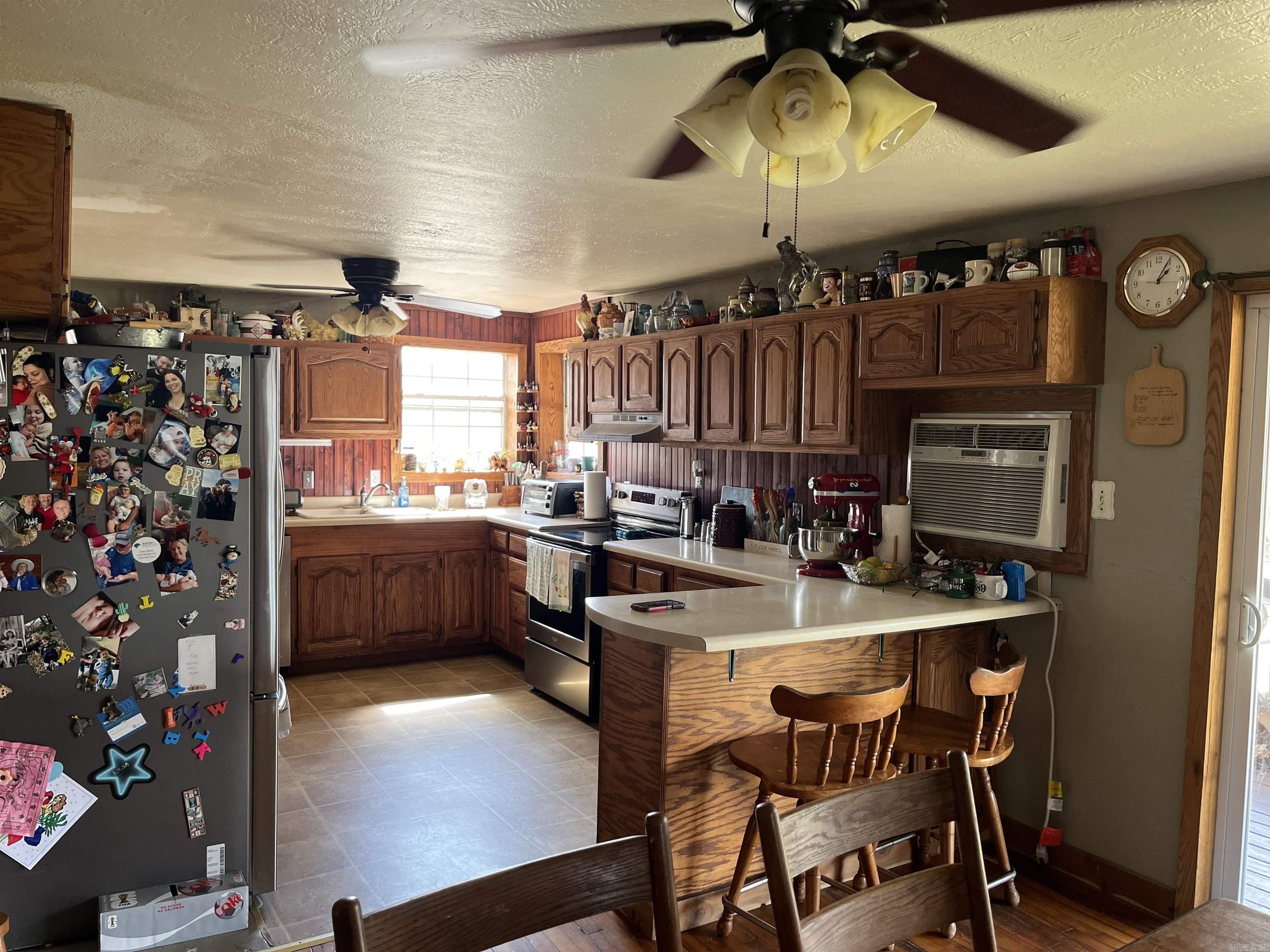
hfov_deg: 67.3
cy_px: 476
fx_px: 954
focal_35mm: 26
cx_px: 635
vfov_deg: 53.1
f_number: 1.6
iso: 125
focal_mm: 5.1
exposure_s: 1/112
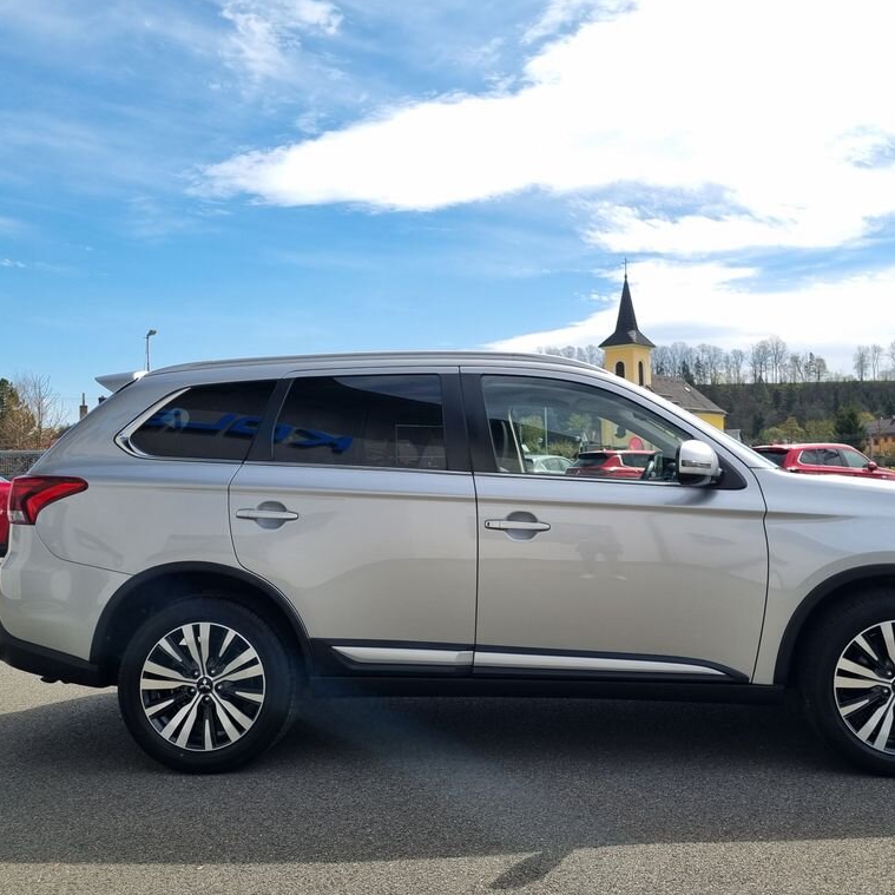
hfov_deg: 52.1
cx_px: 541
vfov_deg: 52.5
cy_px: 448
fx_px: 907
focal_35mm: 31
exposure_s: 1/2152
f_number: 1.8
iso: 50
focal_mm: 5.4
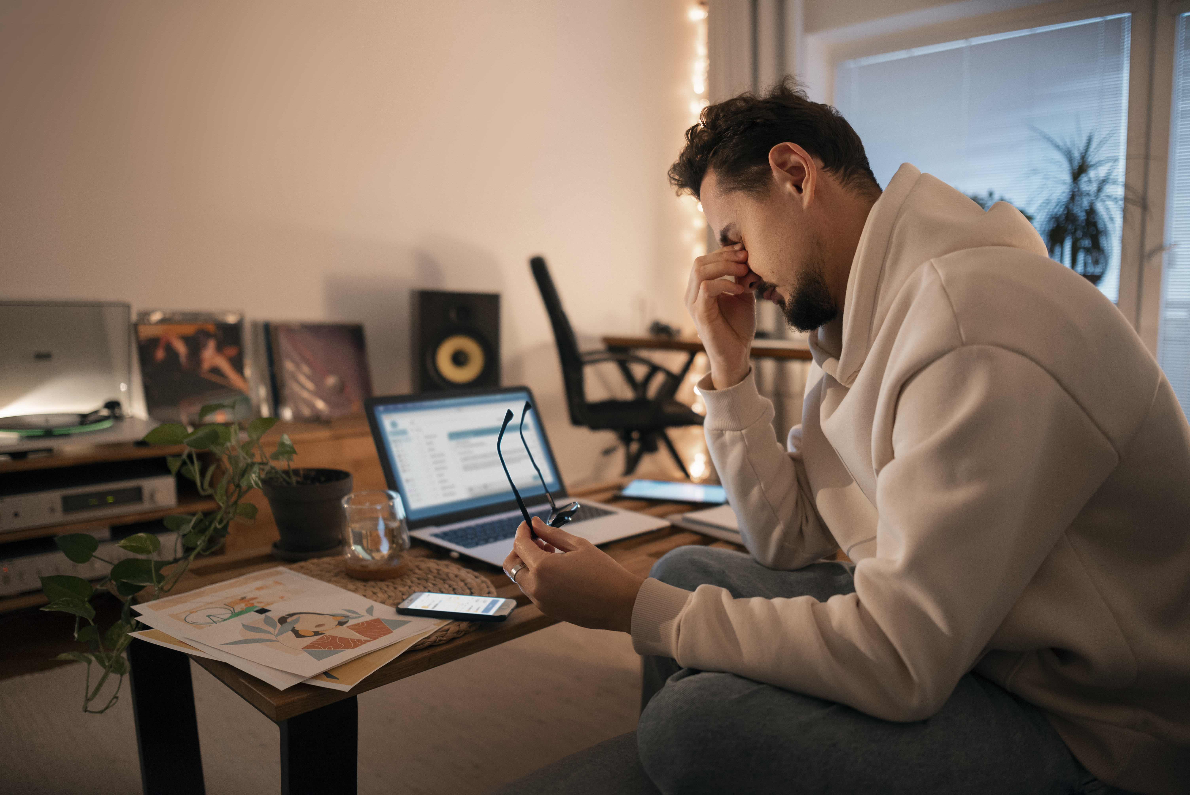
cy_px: 398
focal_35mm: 24
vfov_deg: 53.2
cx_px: 595
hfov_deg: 73.7
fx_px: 794
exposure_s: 1/100
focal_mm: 24
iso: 2000
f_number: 2
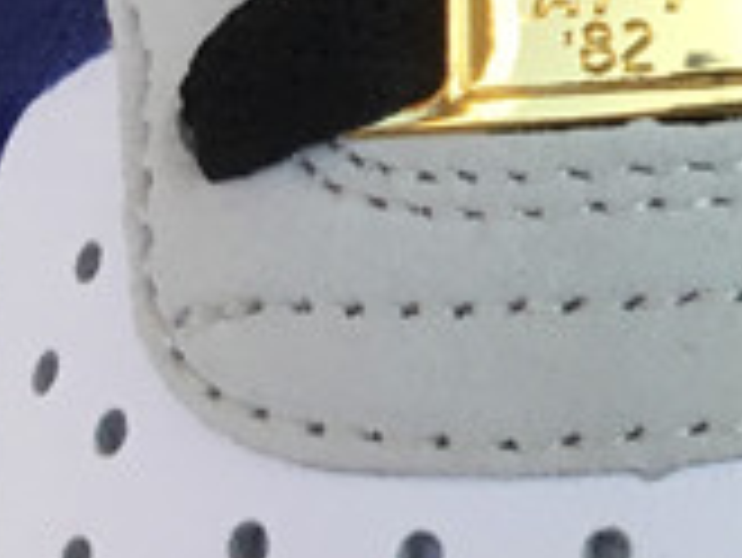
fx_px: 3625
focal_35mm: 169
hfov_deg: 10.9
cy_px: -484
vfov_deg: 8.4
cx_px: 1381
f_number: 2.4
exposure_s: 1/214
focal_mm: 3.3
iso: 25
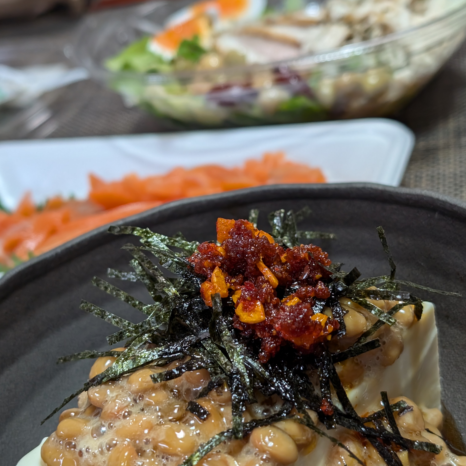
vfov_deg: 29.6
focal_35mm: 58
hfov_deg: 29.5
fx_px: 883
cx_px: 209
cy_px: 232
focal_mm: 6.9
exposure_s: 1/39.1
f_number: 1.68
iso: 212
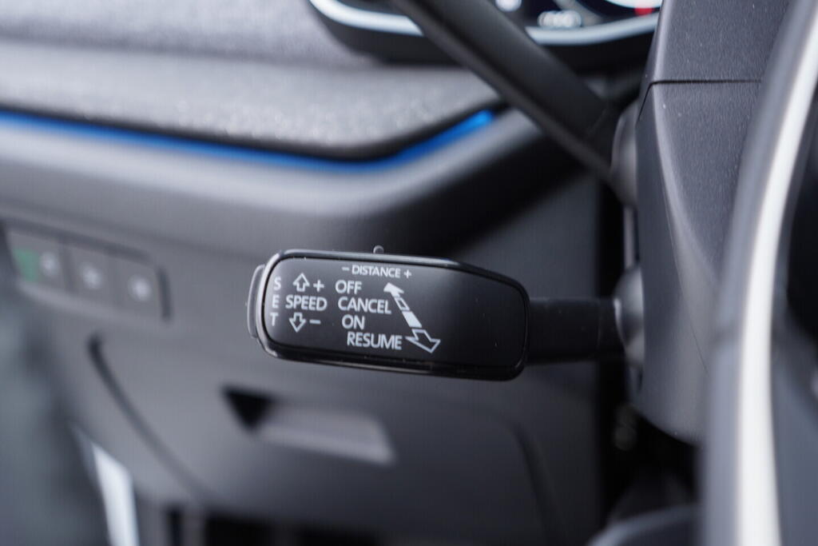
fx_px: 818
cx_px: 409
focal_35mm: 36
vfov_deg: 36.9
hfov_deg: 53.1
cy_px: 273
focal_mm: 24
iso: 320
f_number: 2.8
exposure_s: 1/40
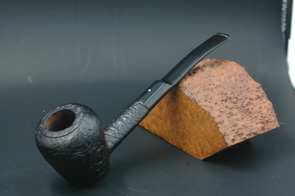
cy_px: 98
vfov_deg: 13.0
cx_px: 148
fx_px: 860
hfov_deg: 19.5
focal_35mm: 105
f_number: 8
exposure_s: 1/6
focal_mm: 70
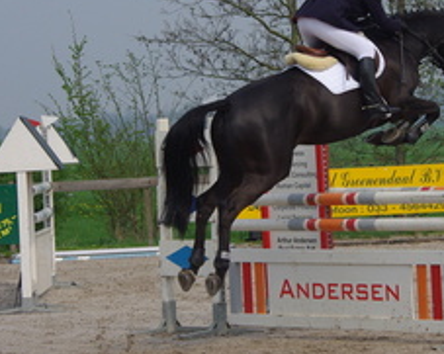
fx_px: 3005
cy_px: 131
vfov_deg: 6.7
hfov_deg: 8.4
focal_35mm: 229
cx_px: 313
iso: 200
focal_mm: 80
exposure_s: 1/1000
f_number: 6.7
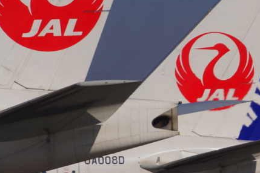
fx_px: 4044
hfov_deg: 3.7
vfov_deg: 2.5
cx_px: 169
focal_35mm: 560
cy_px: 42
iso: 100
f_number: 10
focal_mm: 200
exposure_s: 1/800
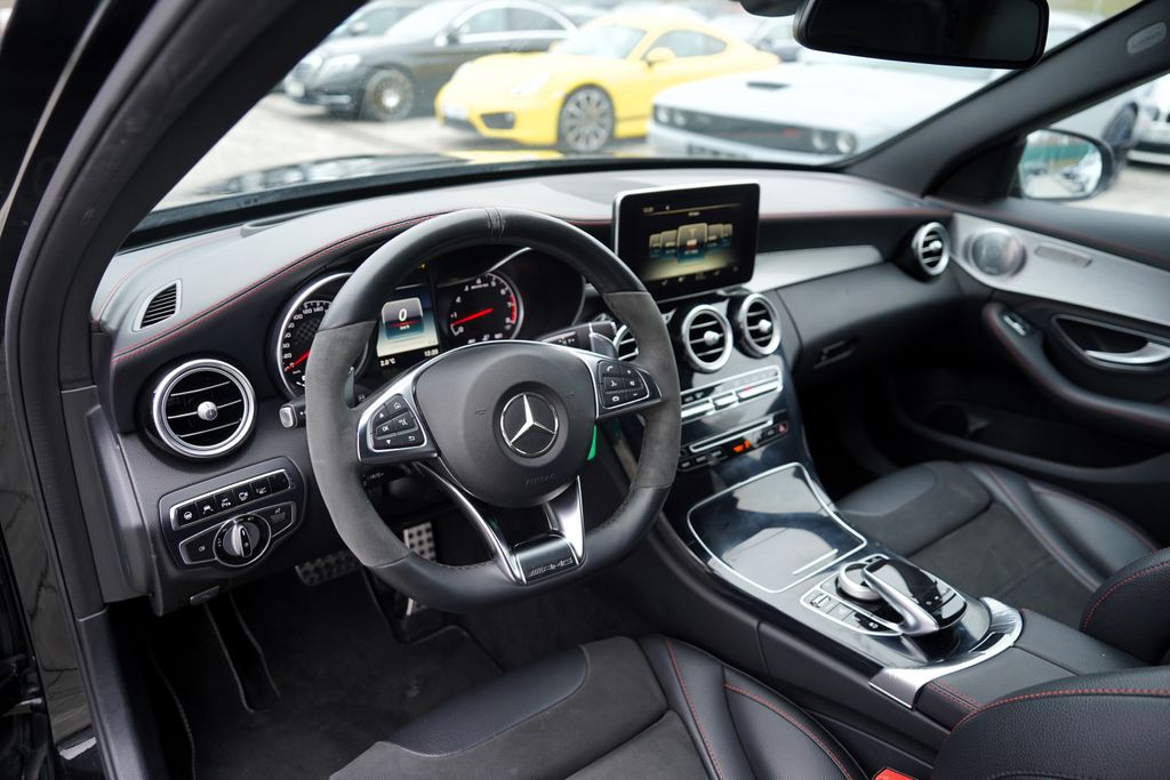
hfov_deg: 73.7
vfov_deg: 53.1
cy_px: 390
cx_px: 585
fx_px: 780
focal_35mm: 24
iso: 640
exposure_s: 1/160
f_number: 2.8
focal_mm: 24
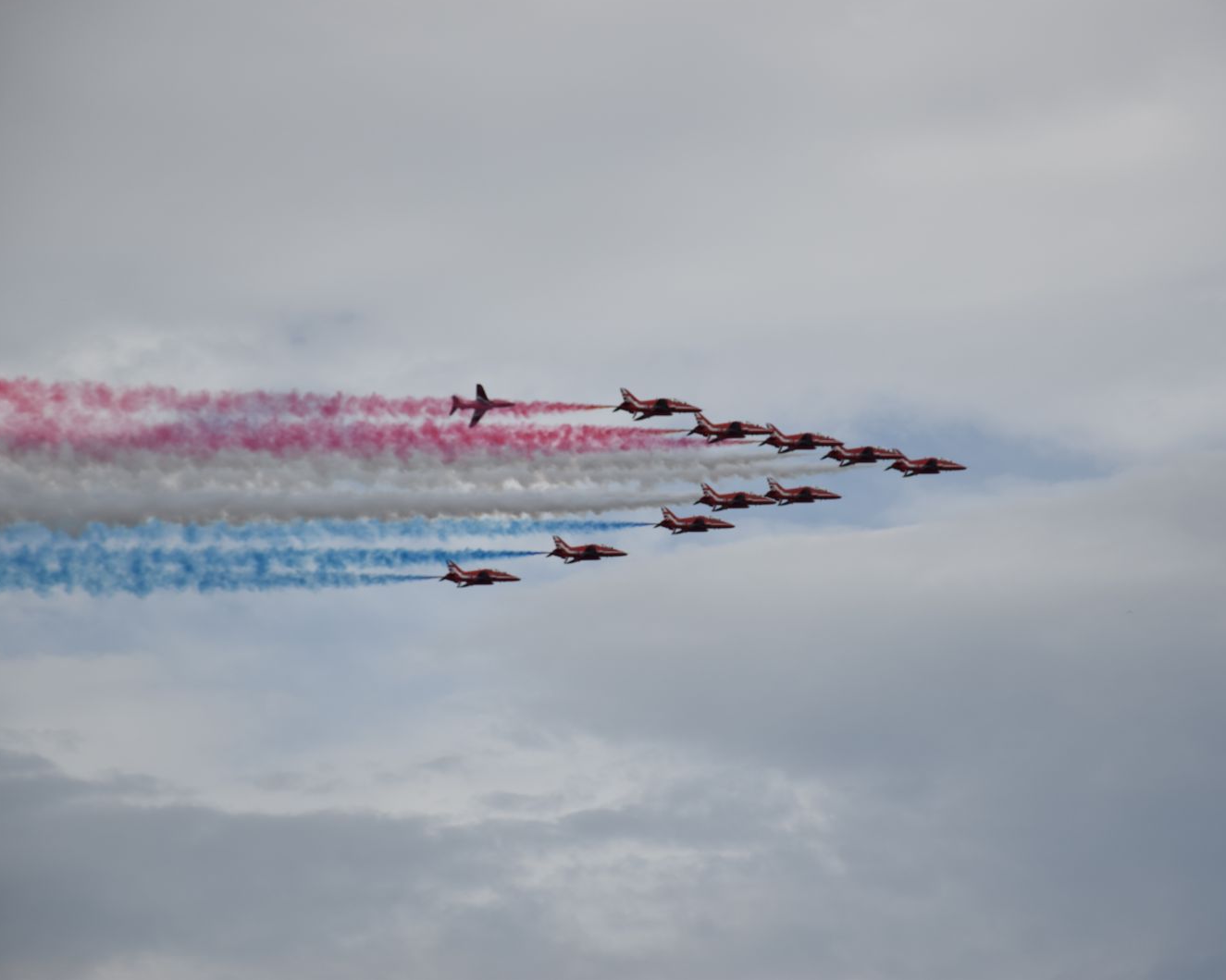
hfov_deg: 10.8
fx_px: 6479
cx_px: 689
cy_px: 488
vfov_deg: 8.7
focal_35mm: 179
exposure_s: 1/1000
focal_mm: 105
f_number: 6.3
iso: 100
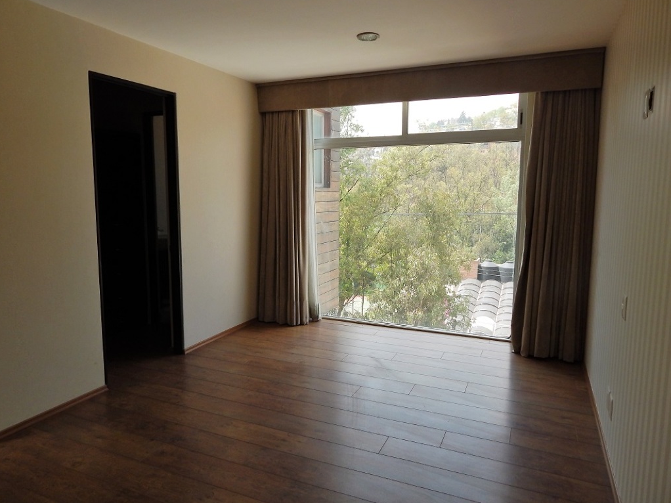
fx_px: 465
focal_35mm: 24
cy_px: 243
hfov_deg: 71.6
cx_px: 331
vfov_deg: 56.8
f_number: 3
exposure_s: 1/400
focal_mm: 4
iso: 125
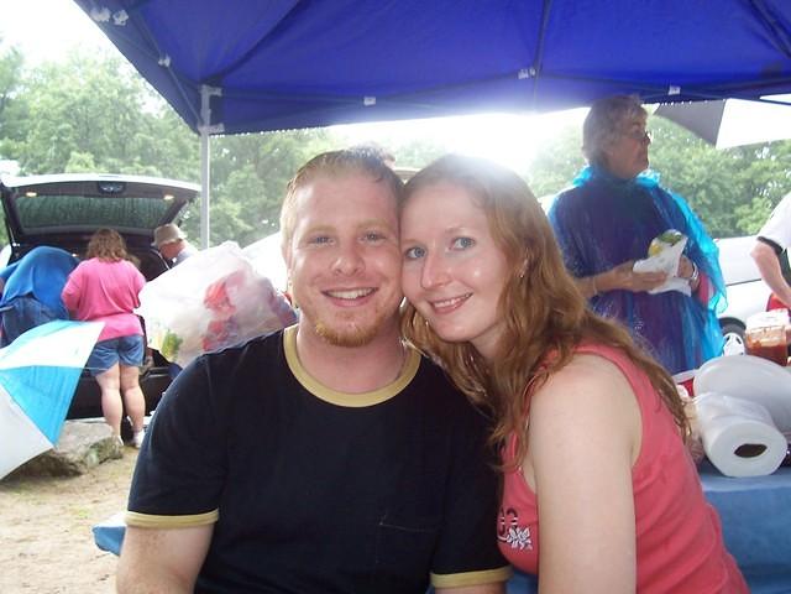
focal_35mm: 37
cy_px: 297
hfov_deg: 50.1
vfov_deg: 38.7
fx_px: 845
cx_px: 396
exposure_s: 1/60
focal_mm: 5.6
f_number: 2.8
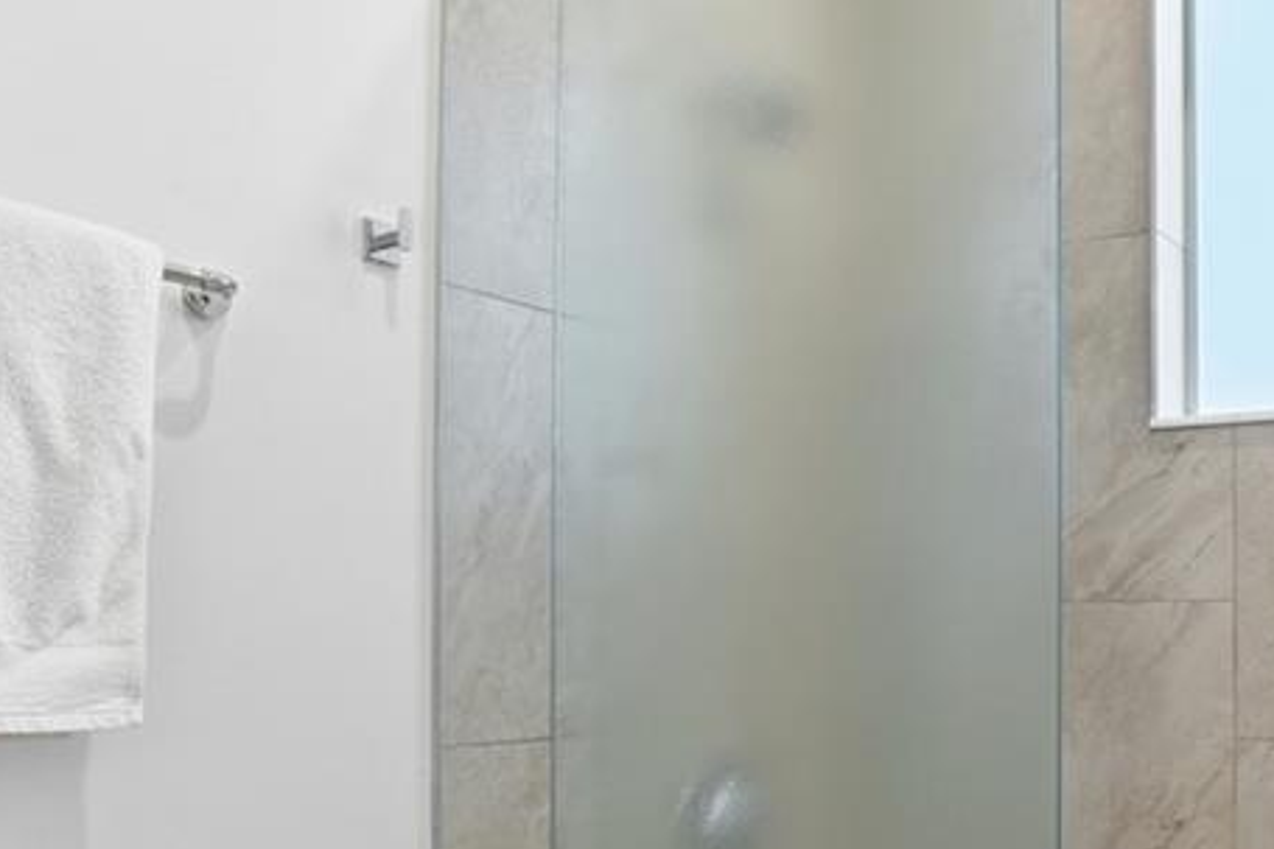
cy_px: 637
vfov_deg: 36.0
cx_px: 904
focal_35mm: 36
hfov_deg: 51.6
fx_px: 1273
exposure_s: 1/250
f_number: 9
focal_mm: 16
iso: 400
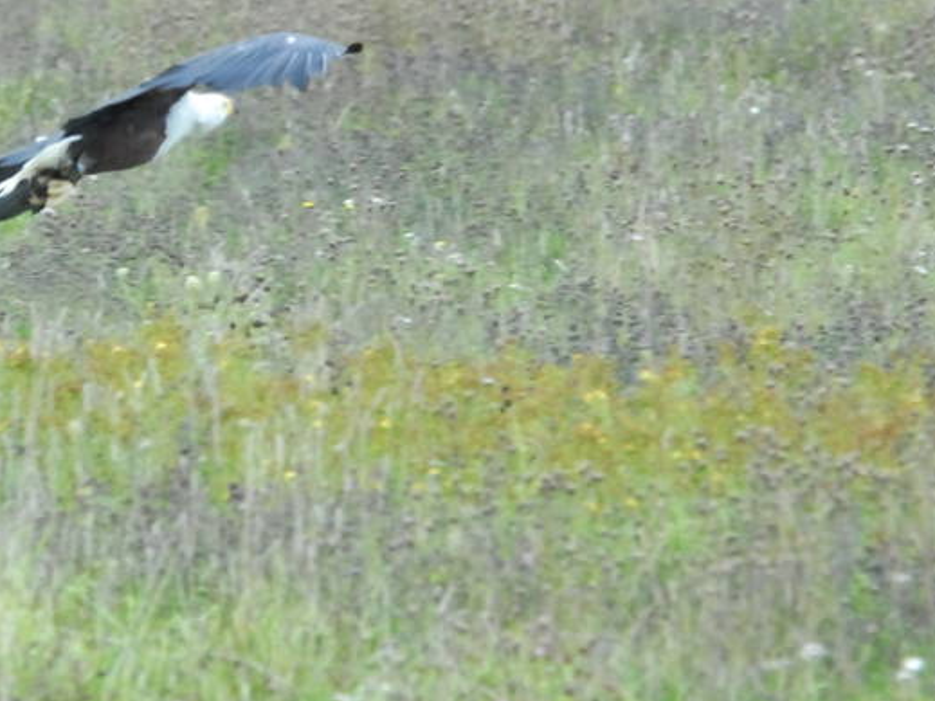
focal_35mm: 1068
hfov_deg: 1.9
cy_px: 113
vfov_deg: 1.4
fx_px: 28841
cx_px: 54
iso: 1600
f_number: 5.3
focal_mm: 240
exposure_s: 1/640
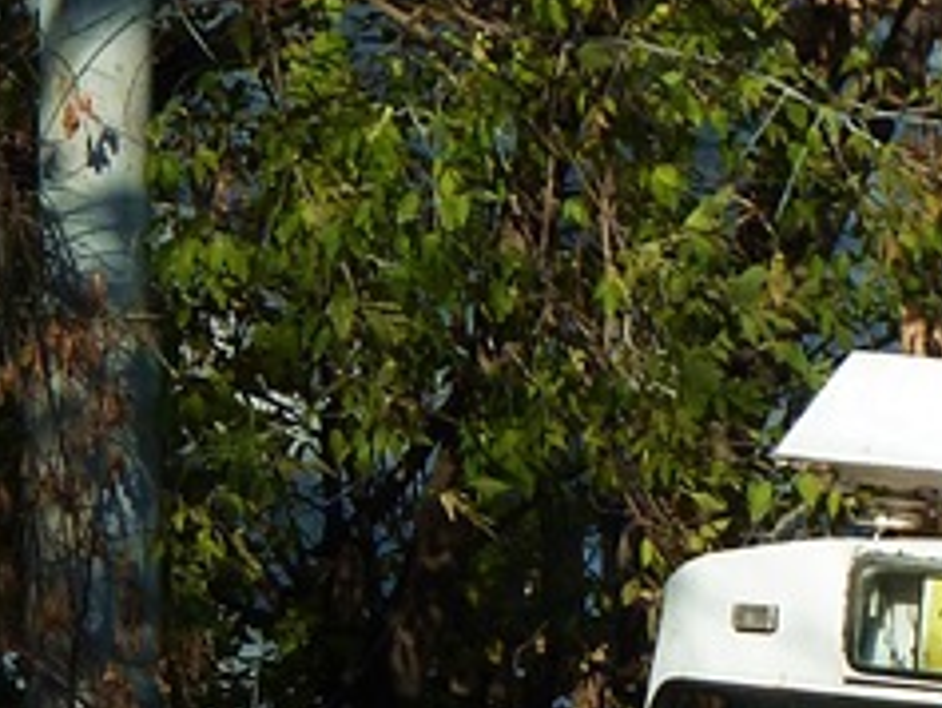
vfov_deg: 2.7
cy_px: 907
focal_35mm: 552
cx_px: 1697
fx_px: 15029
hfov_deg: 3.6
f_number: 4.4
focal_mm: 21
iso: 80
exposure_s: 1/400
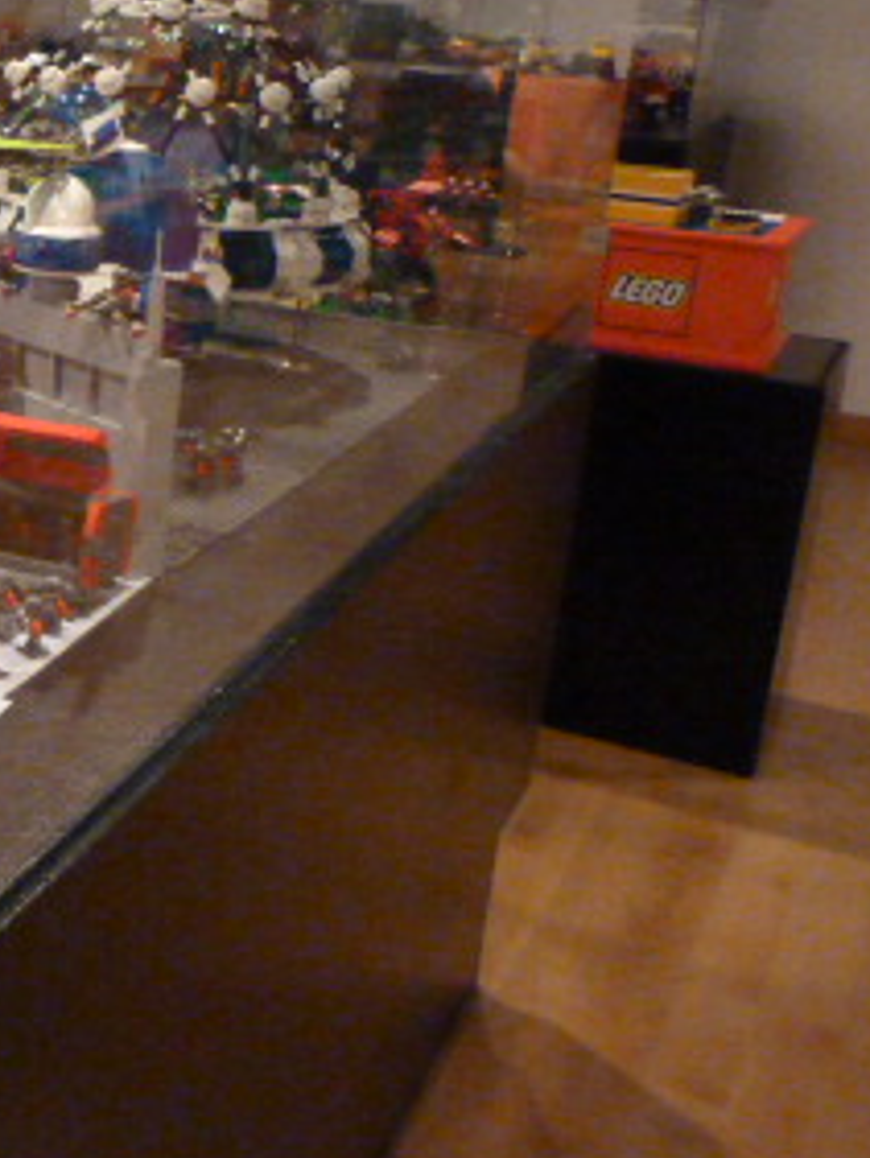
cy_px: 359
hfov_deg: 21.8
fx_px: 1909
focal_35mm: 57
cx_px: -396
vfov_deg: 33.4
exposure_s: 1/30
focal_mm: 4.5
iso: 800
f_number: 2.8
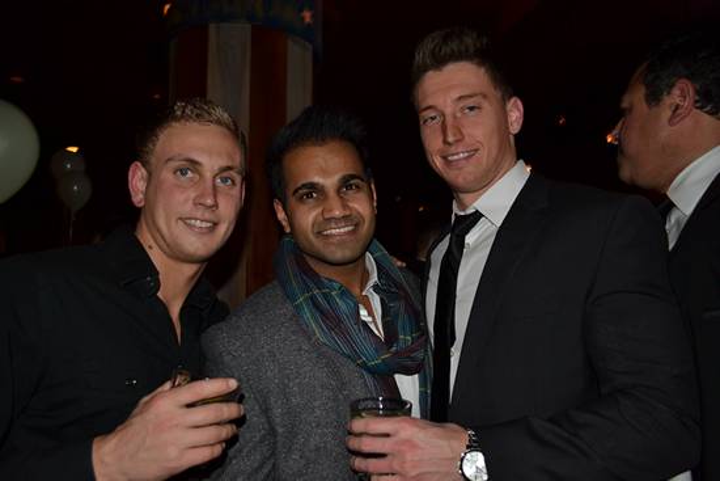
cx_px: 360
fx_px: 540
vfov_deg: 48.0
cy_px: 240
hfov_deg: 67.4
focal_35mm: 27
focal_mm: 18
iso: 400
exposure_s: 1/4
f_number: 3.5
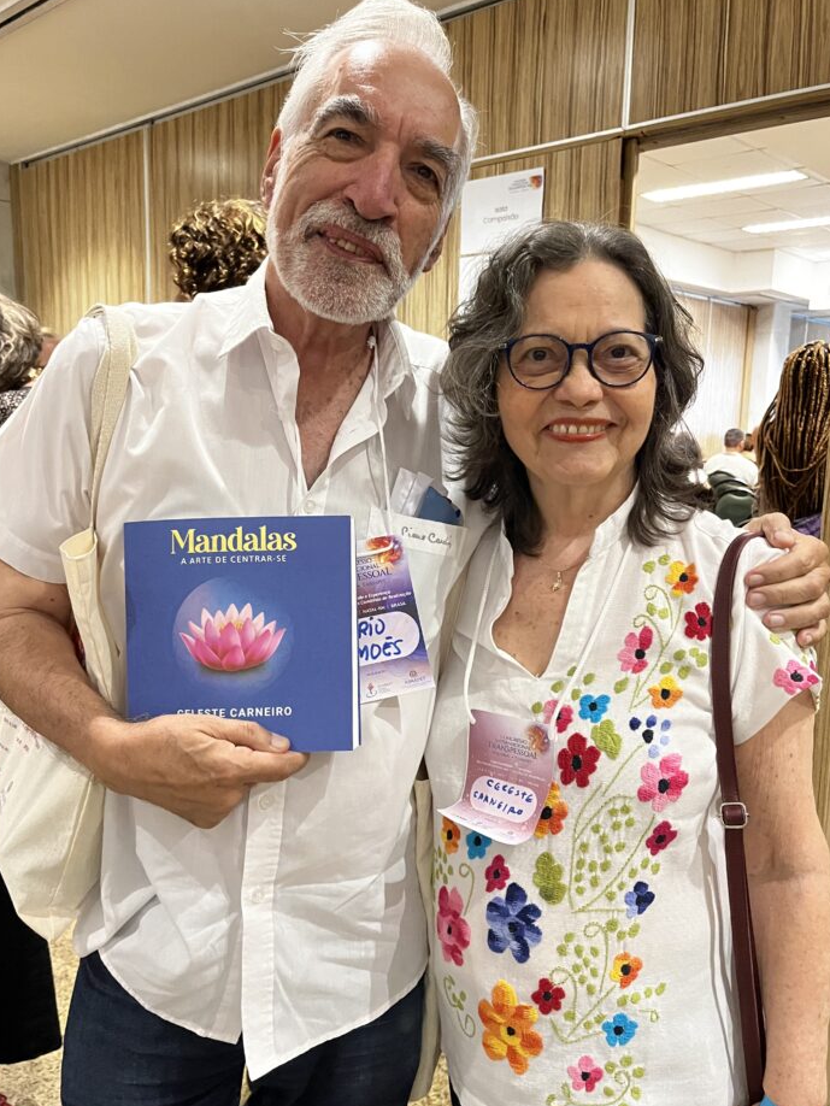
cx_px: 394
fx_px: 927
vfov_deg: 61.6
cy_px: 546
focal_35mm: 29
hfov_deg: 48.2
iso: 500
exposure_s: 1/40
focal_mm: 5.1
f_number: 1.6
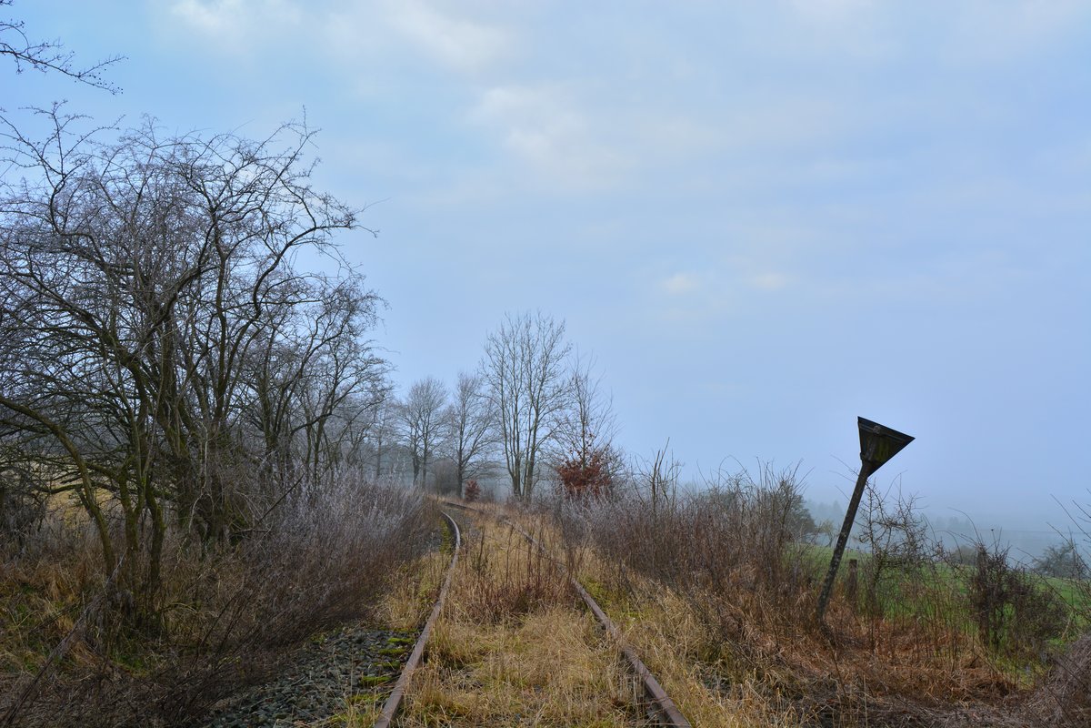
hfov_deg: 53.1
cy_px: 364
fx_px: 1091
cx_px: 546
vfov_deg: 36.9
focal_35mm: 36
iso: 100
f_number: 14
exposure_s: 1/13
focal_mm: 24
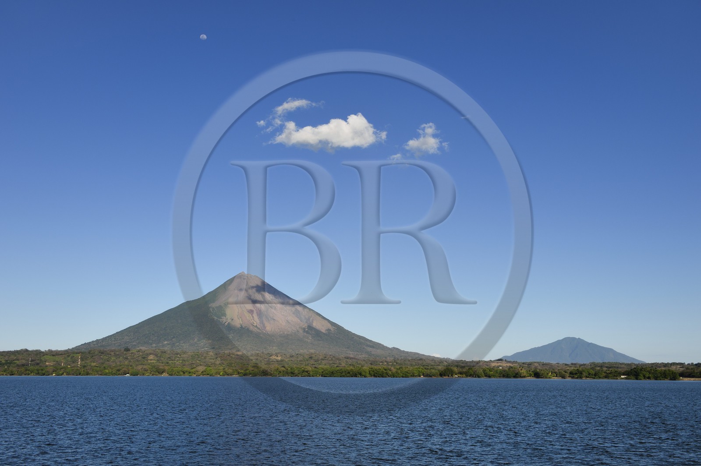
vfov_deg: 37.8
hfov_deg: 54.5
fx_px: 681
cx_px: 350
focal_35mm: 35
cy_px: 233
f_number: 13
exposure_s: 1/400
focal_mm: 35
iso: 200
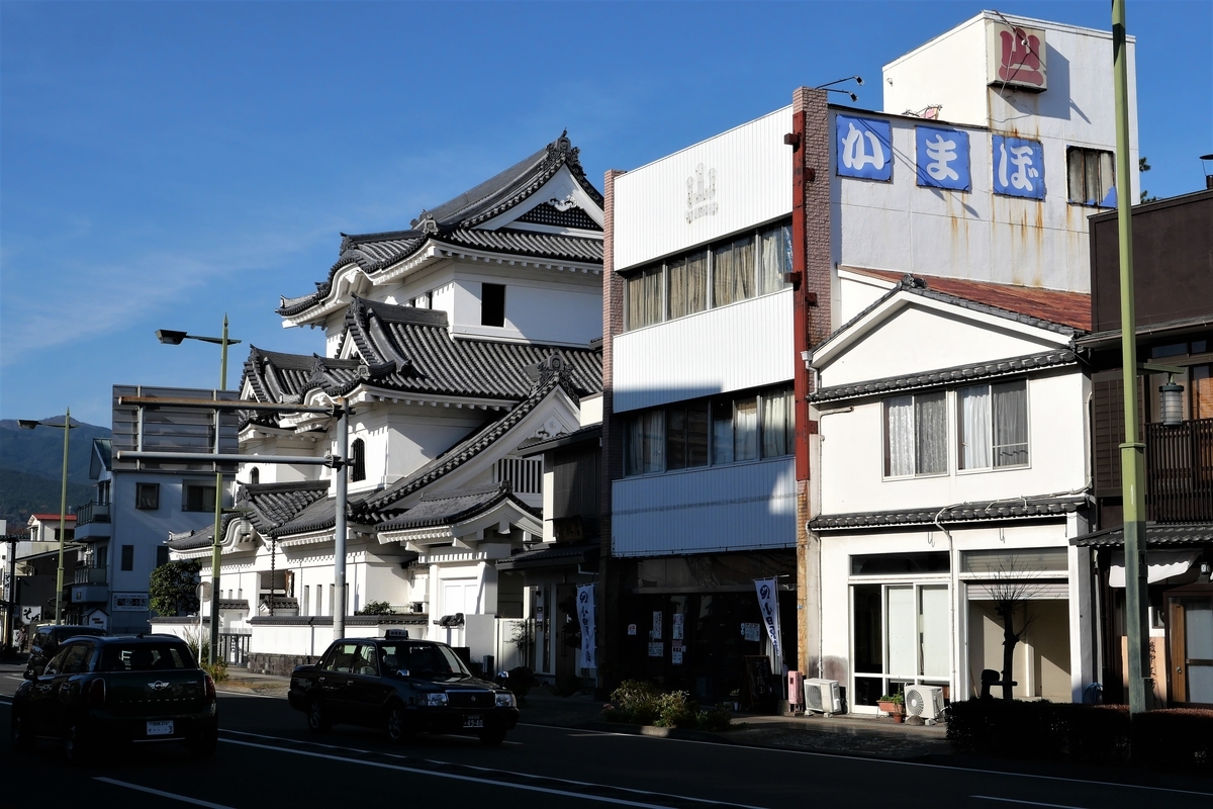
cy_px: 404
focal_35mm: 49
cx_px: 606
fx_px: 1651
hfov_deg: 40.3
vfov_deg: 27.5
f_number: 9
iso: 200
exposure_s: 1/800
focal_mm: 24
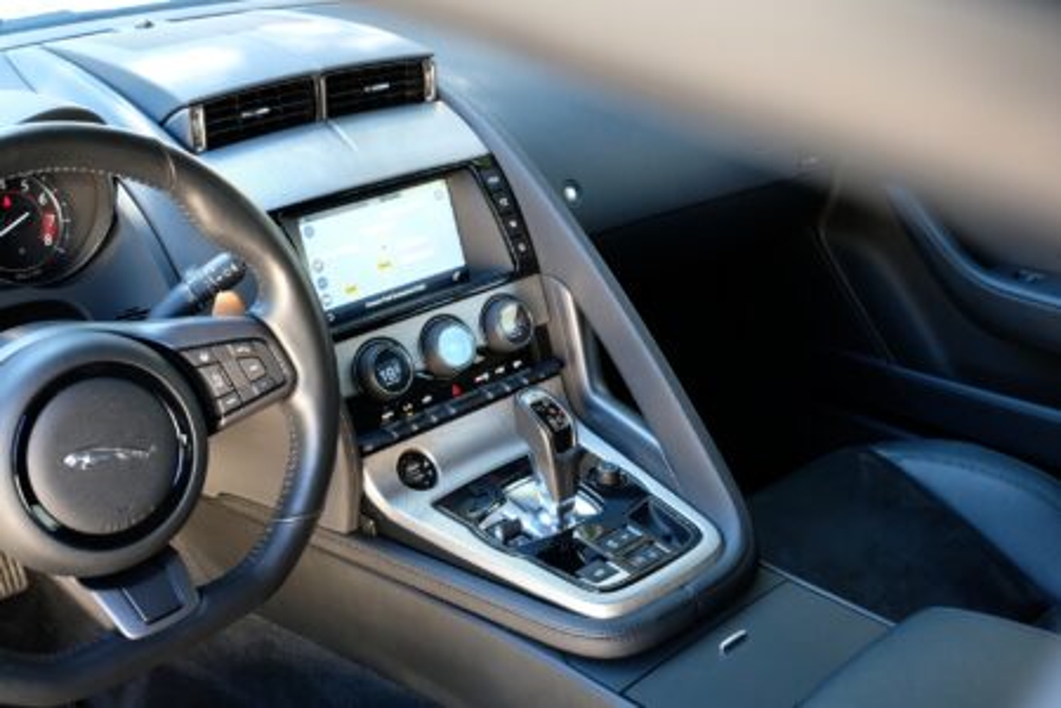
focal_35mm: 44
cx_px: 530
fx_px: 1297
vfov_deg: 30.5
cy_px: 354
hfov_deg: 44.5
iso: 800
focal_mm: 29.2
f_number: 5.6
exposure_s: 1/25
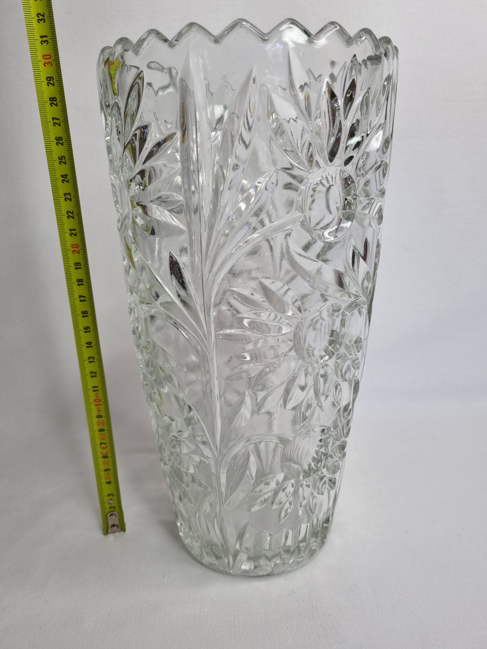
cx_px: 244
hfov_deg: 53.1
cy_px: 324
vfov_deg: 67.3
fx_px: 488
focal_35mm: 26
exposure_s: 1/232
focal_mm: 5.4
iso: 50
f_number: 1.8
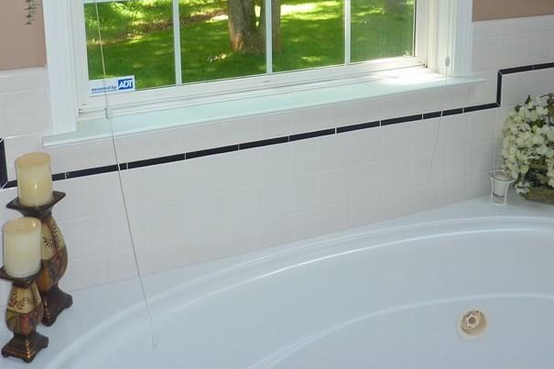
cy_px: 27
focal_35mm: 44
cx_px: 293
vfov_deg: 29.1
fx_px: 677
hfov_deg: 44.5
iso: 100
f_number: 3.3
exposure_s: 1/30
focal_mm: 4.1
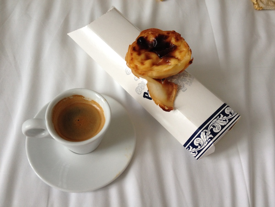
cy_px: 104
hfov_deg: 52.6
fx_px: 278
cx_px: 138
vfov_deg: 40.7
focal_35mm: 35
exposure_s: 1/20
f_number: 2.4
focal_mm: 4.28
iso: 64
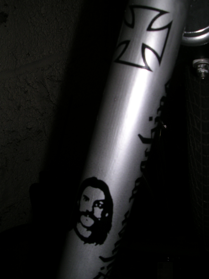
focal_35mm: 38
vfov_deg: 49.0
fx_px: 306
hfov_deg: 37.7
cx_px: 104
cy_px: 140
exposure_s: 1/60.1
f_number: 5.6
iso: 50
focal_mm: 5.8
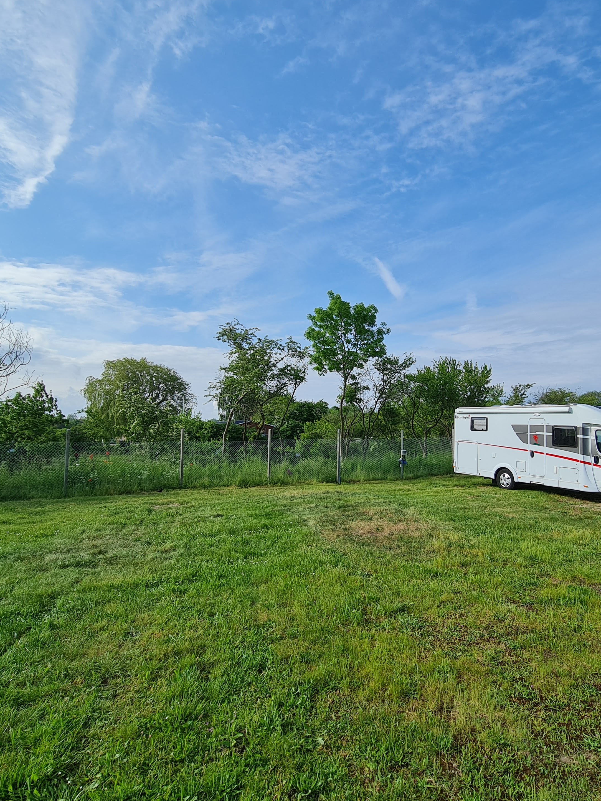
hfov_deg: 70.9
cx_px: 357
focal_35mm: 18
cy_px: 400
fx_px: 417
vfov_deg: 87.8
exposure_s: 1/2272
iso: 64
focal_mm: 2.2
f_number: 2.2
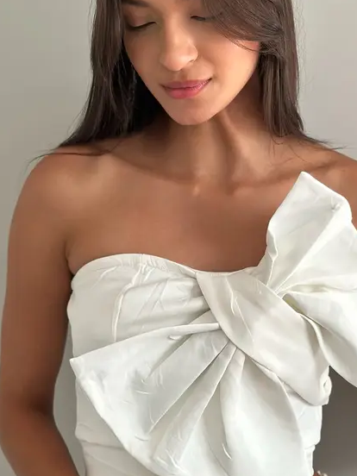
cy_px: 179
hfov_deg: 17.0
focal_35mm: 87
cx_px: 154
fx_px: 1196
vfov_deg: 22.5
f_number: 1.78
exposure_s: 1/128
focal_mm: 6.86
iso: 80
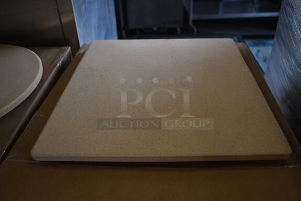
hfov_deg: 56.4
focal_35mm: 34
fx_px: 281
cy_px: 102
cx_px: 155
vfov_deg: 39.4
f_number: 3.8
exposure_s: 1/250
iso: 500
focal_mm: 21
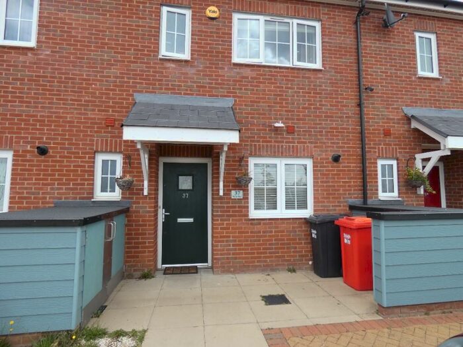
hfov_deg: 81.7
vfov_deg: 66.0
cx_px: 232
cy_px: 174
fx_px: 268
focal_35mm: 20
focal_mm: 3.6
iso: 80
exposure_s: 1/400
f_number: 2.8
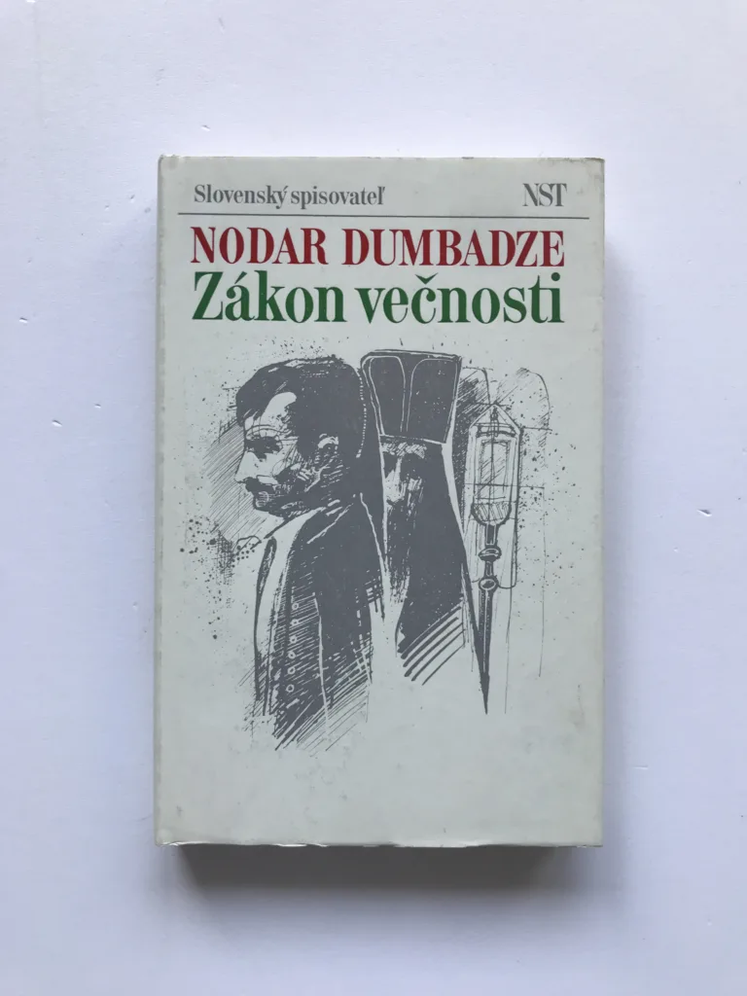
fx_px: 806
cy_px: 498
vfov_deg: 63.4
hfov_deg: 49.7
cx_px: 374
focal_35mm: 28
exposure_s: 1/100
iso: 40
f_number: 1.8
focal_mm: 3.99
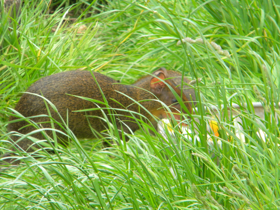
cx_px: 140
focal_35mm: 414
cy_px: 105
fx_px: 3349
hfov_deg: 4.8
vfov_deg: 3.6
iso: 313
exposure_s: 1/250
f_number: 5.4
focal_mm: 75
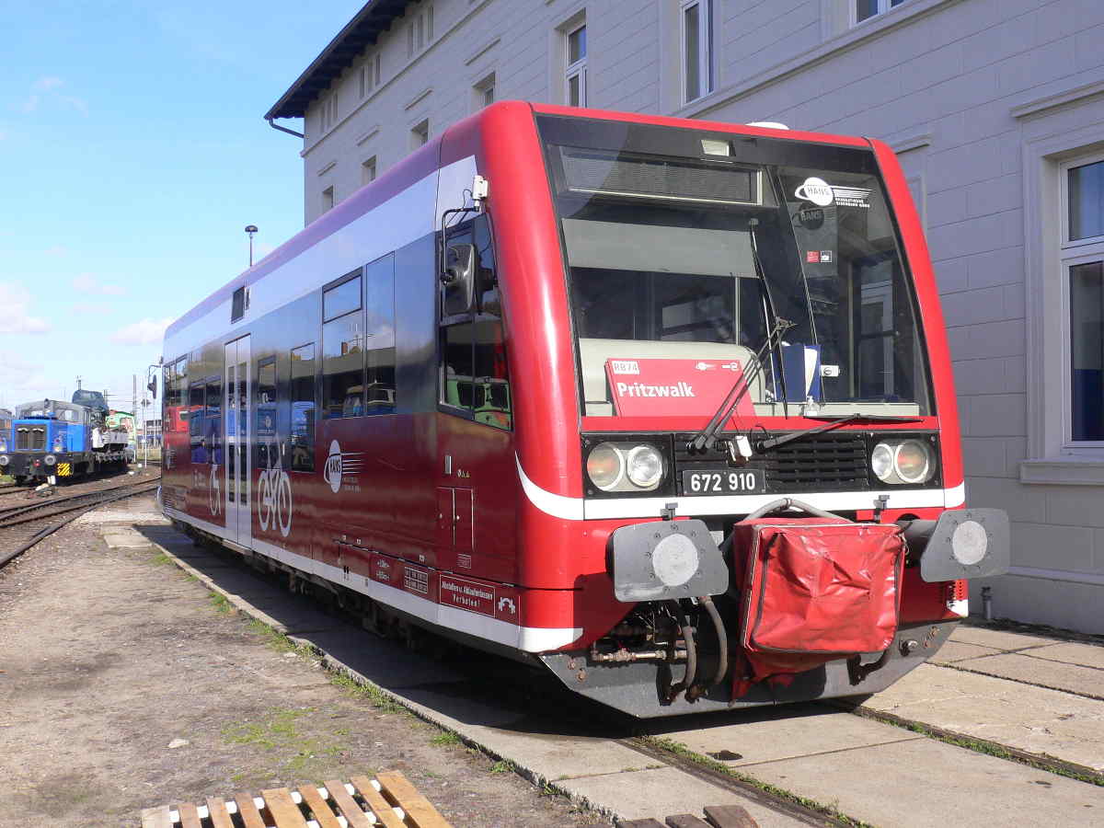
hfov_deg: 45.8
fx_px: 1308
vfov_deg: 35.1
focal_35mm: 41
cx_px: 552
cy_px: 414
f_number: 6.1
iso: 100
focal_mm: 6.8
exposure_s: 1/320
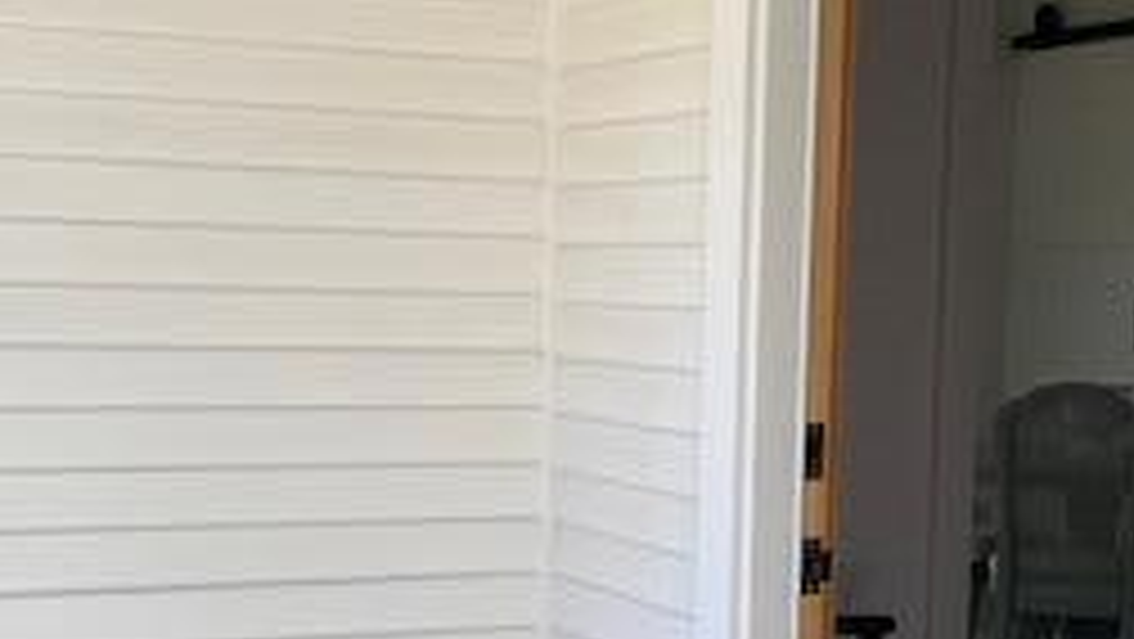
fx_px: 2166
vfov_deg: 16.6
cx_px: 495
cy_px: 567
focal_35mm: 72
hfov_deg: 29.3
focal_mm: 4.25
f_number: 1.8
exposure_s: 1/288
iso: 32
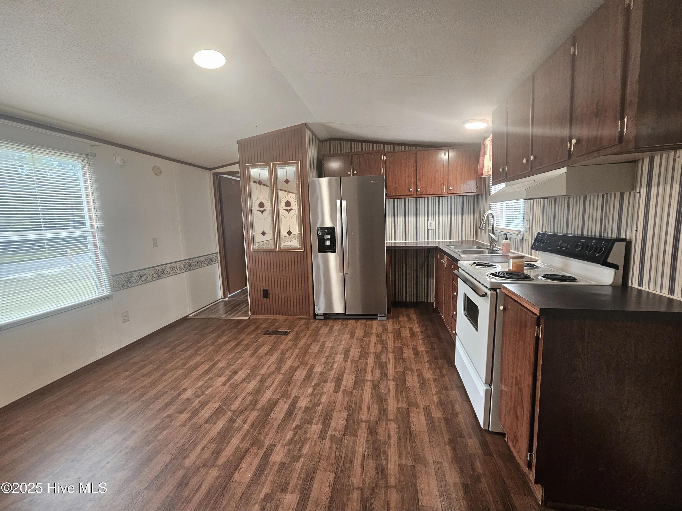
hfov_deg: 106.2
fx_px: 256
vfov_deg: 89.9
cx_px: 341
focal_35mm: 13
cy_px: 256
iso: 200
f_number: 2.2
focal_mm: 2.2
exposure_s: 1/60.2
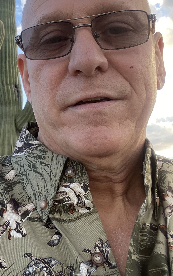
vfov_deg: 41.9
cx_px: 22
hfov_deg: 26.6
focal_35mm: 47
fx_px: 355
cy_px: 85
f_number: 2.2
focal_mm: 2.71
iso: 40
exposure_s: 1/122
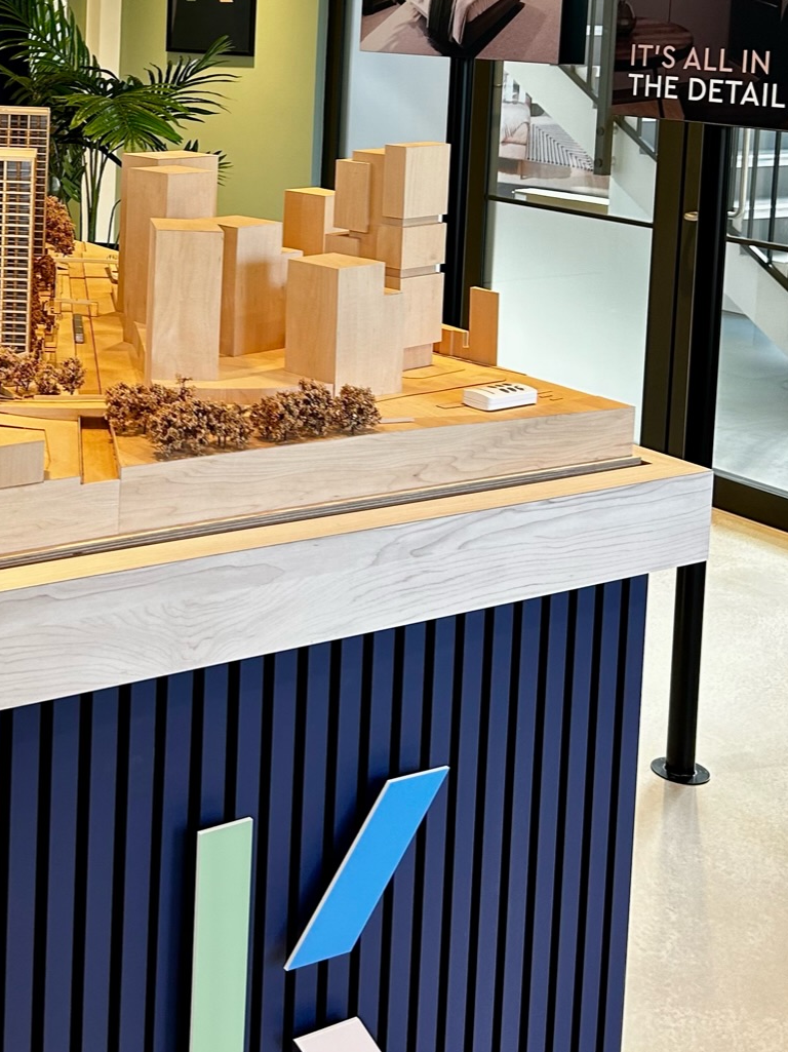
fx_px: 1579
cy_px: 115
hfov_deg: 26.9
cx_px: 62
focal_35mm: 52
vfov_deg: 34.8
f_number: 1.5
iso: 100
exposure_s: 1/120
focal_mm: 5.7
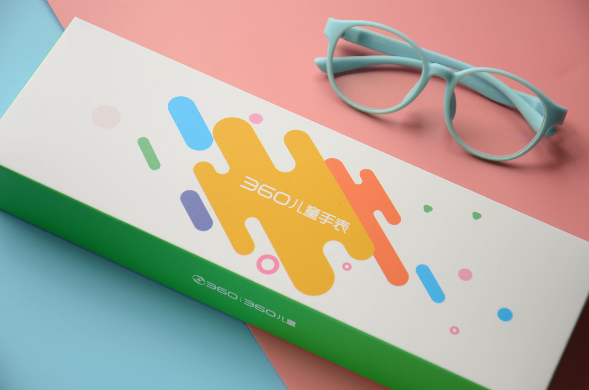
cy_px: 195
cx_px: 294
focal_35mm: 105
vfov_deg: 13.0
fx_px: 1714
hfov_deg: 19.5
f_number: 5.6
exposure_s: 1/125
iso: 200
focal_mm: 70
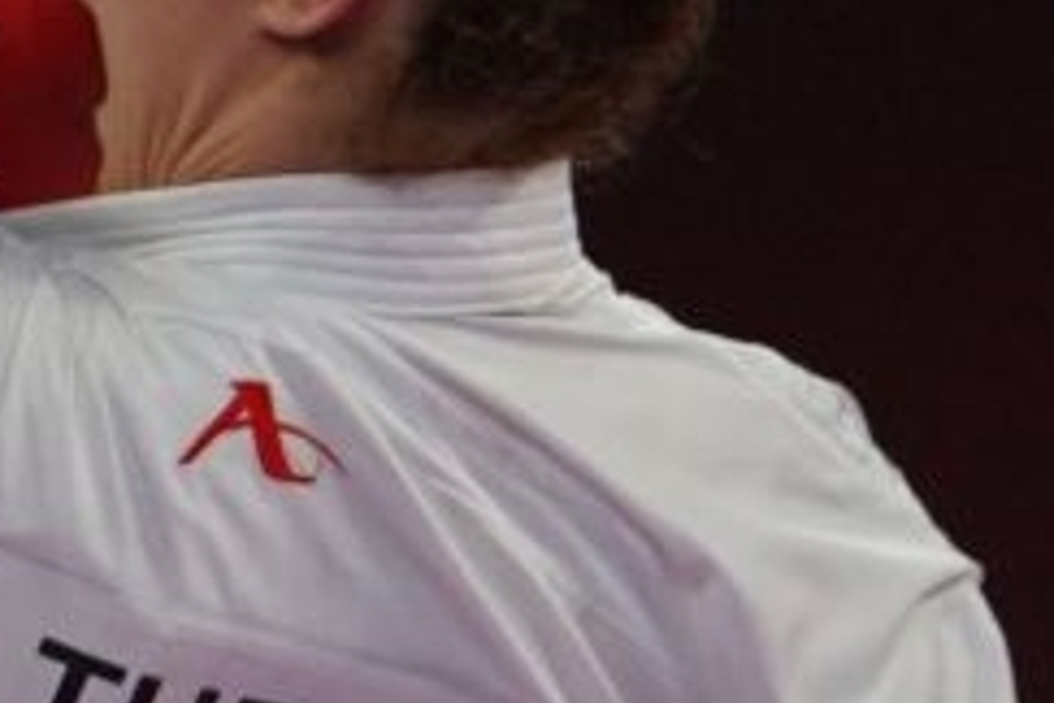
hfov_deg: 1.4
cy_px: 820
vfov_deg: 0.9
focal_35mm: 1467
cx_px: -2824
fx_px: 42947
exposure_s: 1/1000
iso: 1250
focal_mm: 198
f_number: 2.8
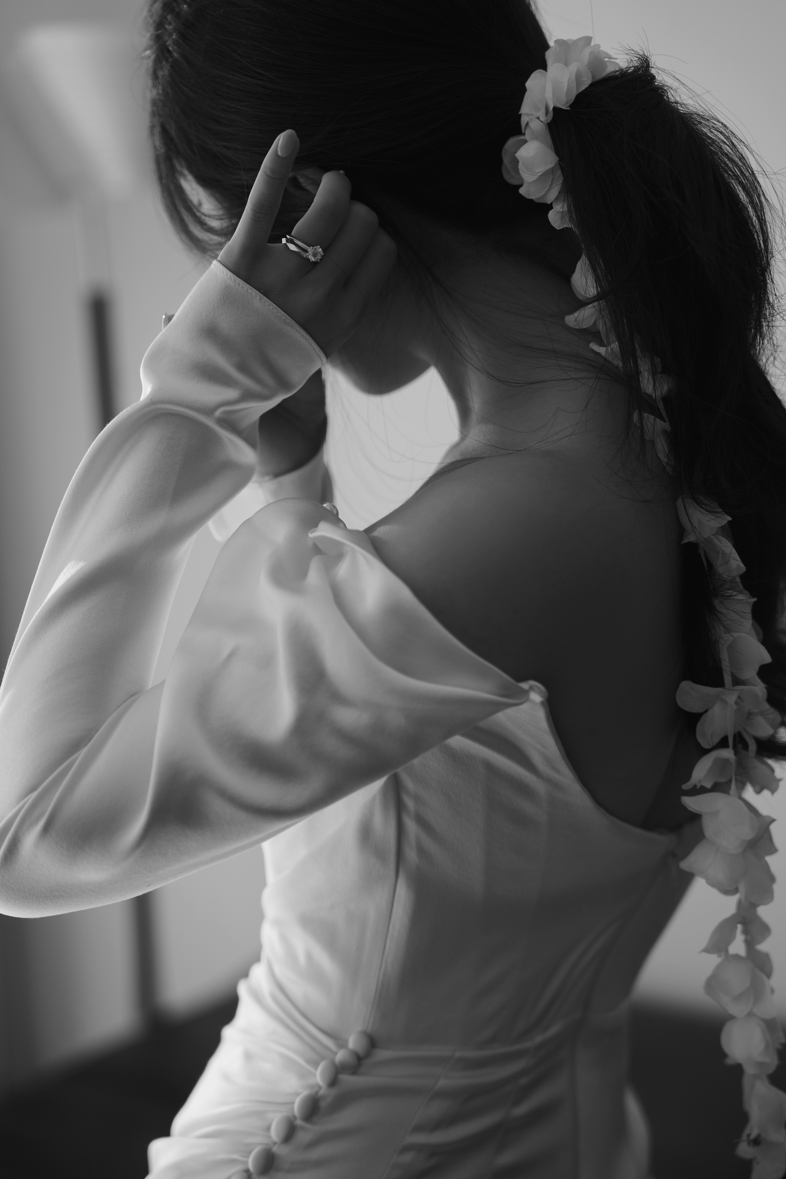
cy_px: 581
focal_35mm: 71
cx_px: 392
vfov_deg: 28.5
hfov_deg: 19.2
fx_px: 2325
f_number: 2.8
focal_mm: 70
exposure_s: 1/40
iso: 400
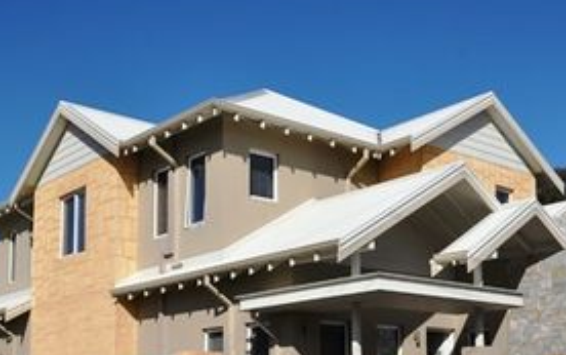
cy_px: 270
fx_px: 803
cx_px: 334
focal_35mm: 52
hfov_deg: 38.7
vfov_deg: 24.6
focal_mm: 20
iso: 200
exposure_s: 1/500
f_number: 11
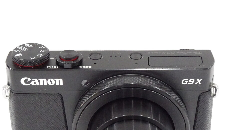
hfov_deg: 20.8
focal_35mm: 103
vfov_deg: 11.7
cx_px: 118
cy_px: 109
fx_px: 631
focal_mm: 12.42
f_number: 5
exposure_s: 1/80
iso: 1250
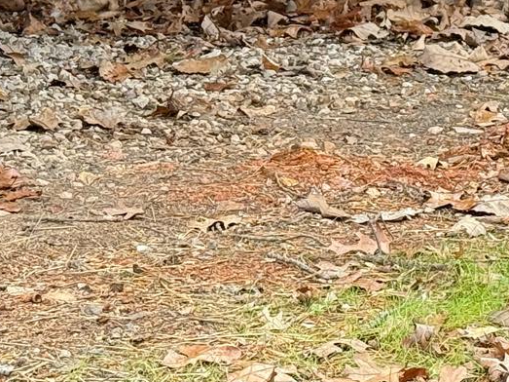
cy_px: -344
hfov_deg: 10.5
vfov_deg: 7.6
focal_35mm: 188
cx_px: 422
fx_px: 2764
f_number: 1.78
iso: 200
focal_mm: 6.76
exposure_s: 1/107
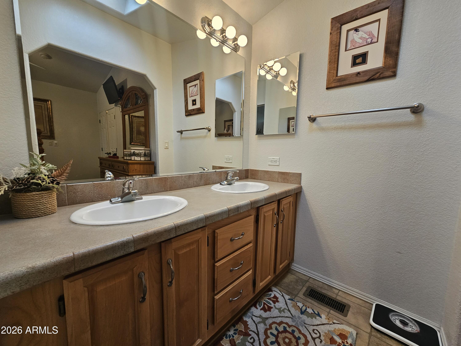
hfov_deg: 106.2
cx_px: 230
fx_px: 173
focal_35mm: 13
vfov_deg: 89.9
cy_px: 173
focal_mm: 2.2
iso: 125
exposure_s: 1/60
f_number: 2.2
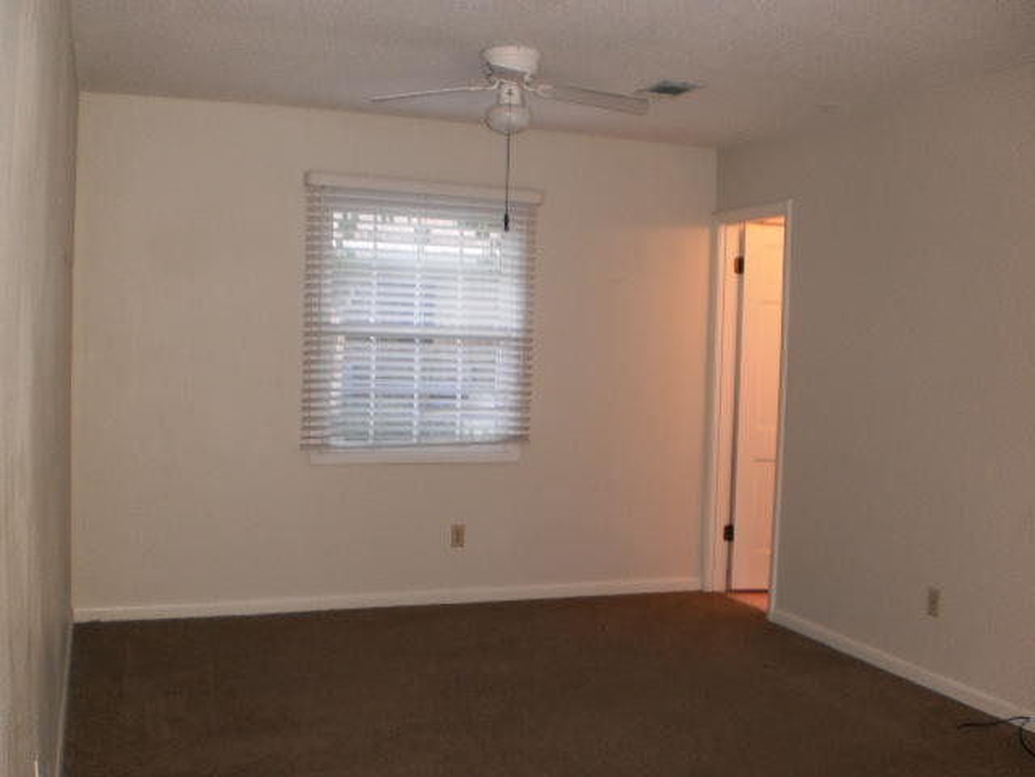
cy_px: 388
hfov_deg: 51.4
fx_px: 1076
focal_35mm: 36
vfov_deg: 39.7
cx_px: 518
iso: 125
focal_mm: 6.3
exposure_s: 1/30
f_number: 3.1
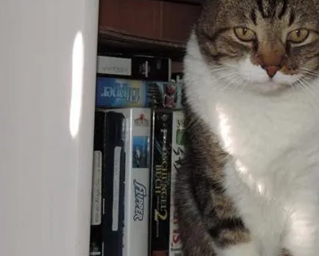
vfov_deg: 10.3
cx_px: 310
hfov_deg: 12.7
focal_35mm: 150
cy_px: 120
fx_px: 1416
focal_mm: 13.3
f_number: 3.9
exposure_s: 1/50
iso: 200
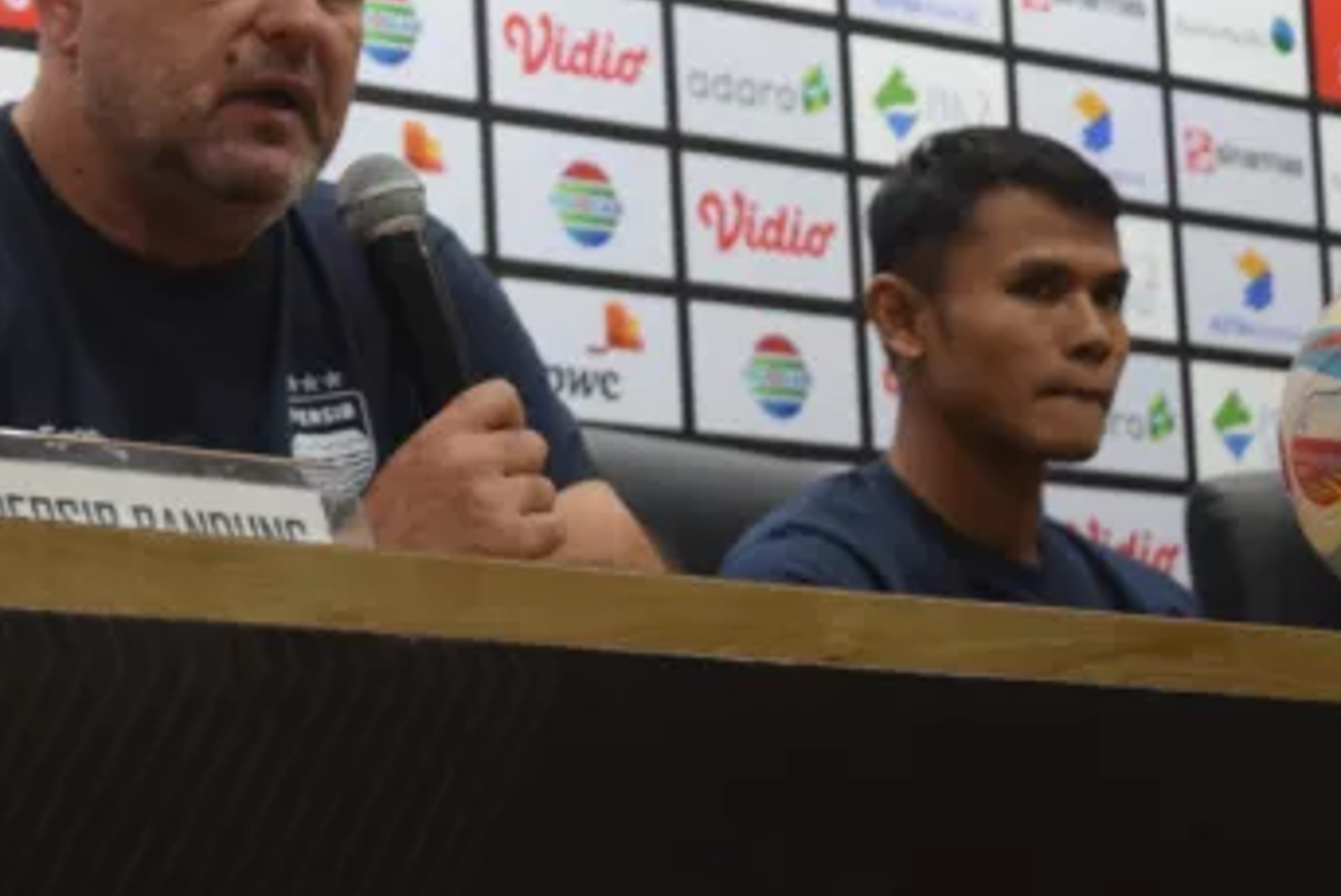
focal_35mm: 136
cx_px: 264
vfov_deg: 10.1
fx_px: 5061
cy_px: 264
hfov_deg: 15.0
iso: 3200
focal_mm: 55
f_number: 5.6
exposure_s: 1/80
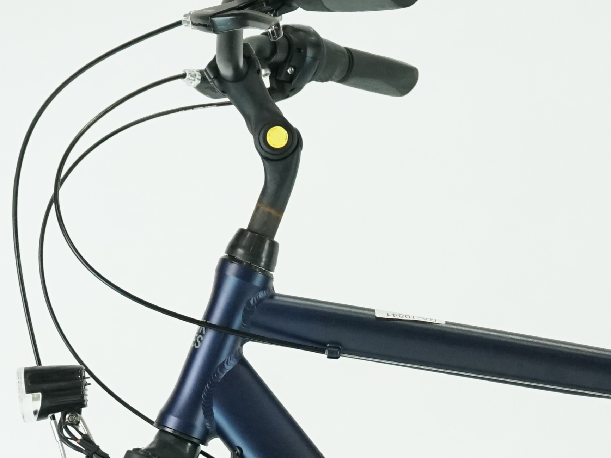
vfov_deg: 6.6
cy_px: 668
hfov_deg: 8.8
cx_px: 568
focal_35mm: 223
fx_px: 3936
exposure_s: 1/200
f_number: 7.1
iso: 2500
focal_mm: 67
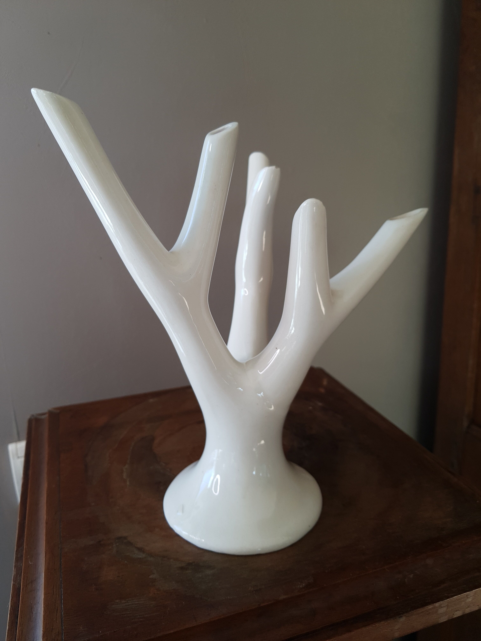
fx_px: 482
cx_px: 240
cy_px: 320
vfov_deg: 67.3
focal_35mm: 26
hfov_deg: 53.1
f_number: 1.7
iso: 50
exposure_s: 1/50
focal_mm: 4.32
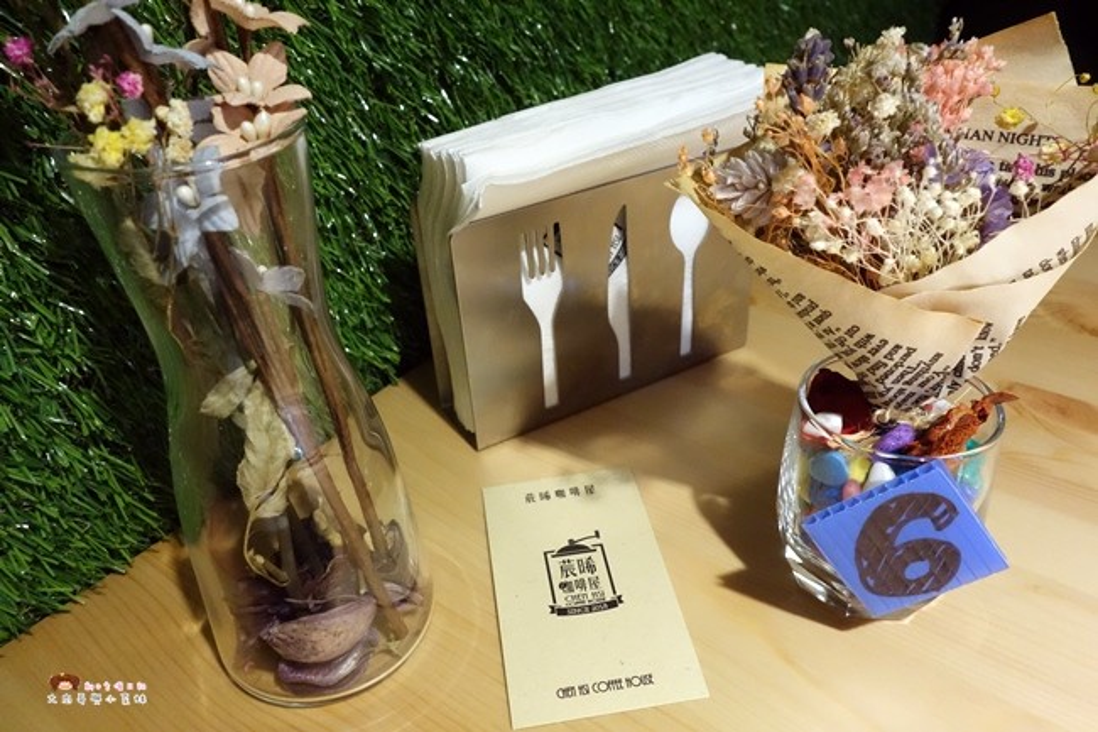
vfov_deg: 46.4
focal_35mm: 28
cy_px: 366
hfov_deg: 65.5
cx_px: 549
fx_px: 854
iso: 2500
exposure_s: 1/30
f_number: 6.3
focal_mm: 10.4
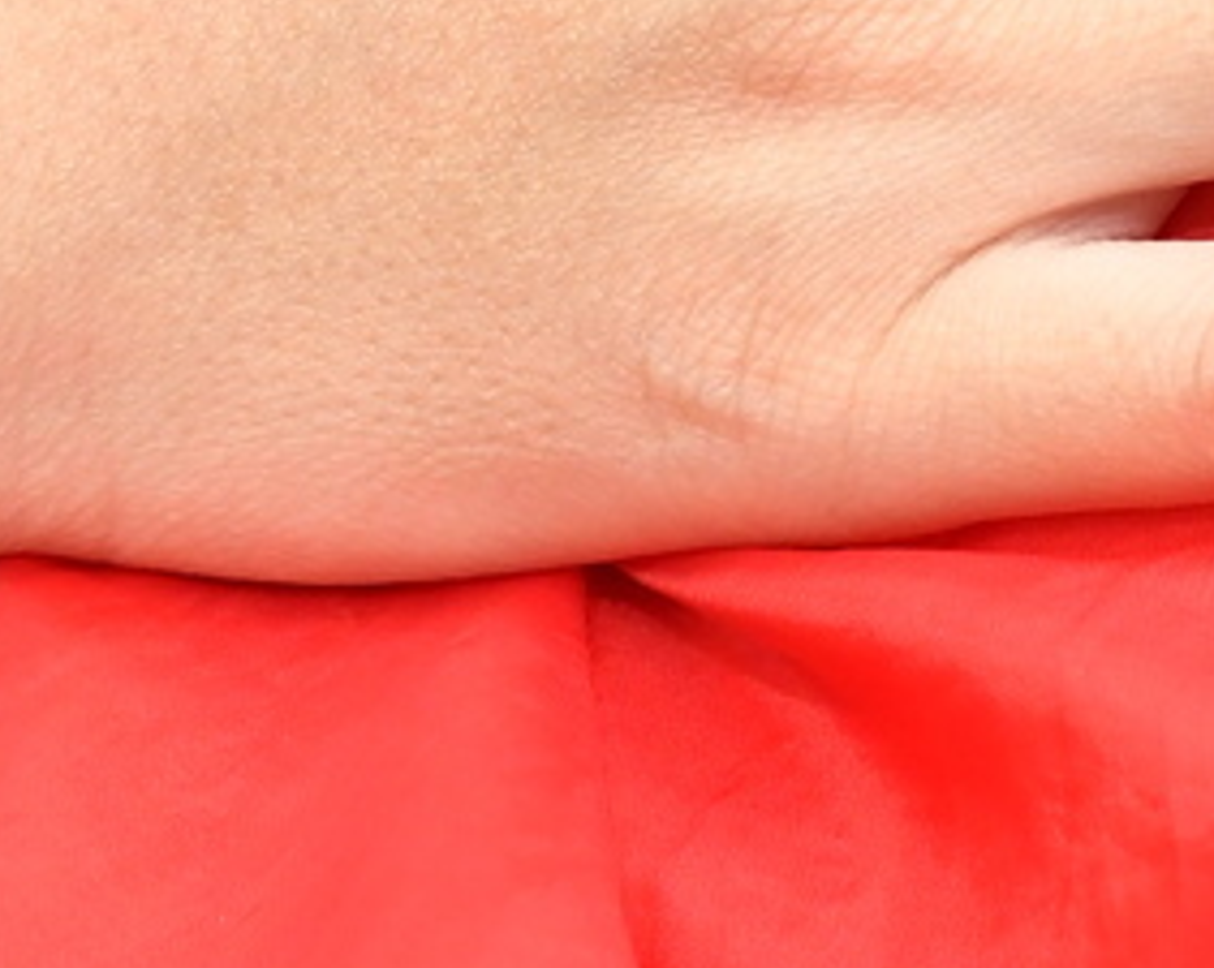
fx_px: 10050
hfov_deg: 6.9
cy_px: -2250
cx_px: 710
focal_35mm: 280
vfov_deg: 5.1
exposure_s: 1/200
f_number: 4.5
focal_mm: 35
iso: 800
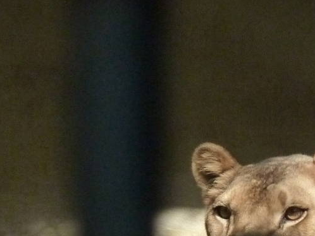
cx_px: 363
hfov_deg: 2.1
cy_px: 292
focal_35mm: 963
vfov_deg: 1.5
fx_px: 8767
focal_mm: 49.2
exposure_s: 1/250
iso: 500
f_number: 4.9
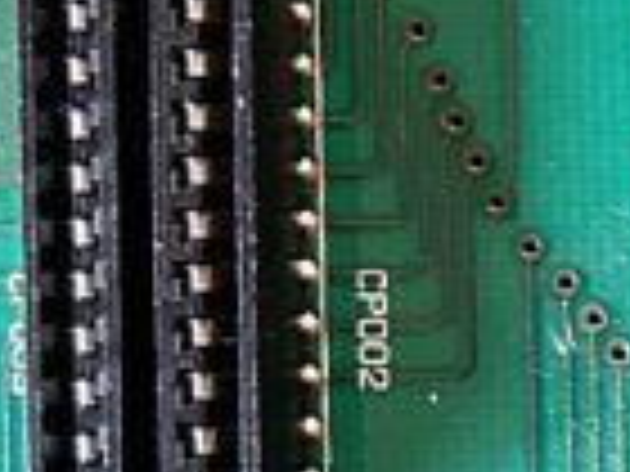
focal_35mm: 190
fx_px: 3458
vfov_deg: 7.8
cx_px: 1701
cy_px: 270
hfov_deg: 9.0
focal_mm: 5.7
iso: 500
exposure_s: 1/60
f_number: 1.5
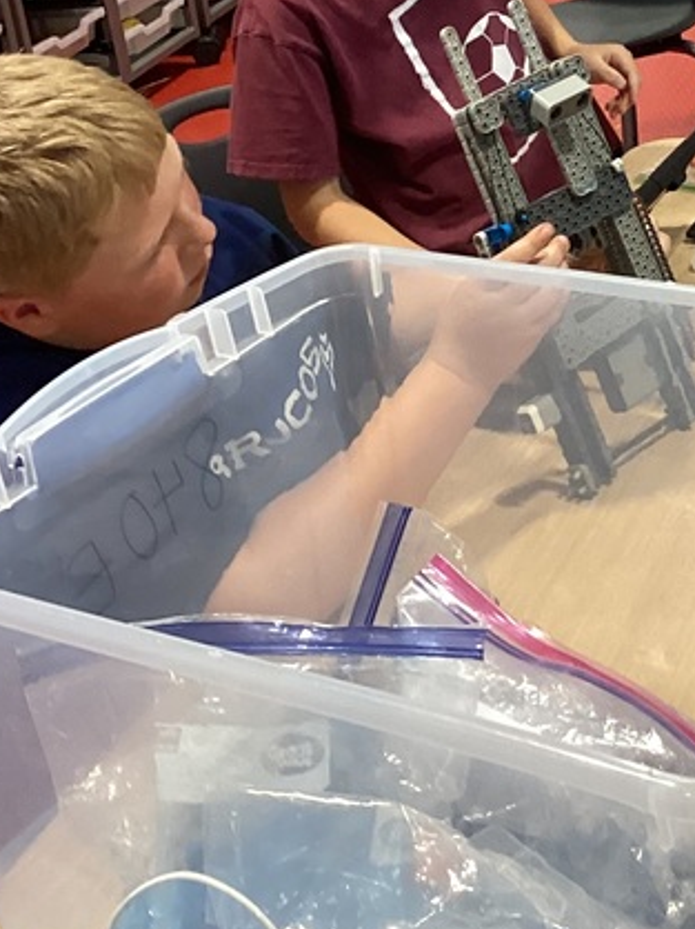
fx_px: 2037
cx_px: 784
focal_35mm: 76
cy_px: -87
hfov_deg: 18.6
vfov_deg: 24.1
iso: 160
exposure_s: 1/60
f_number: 2.4
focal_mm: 3.3
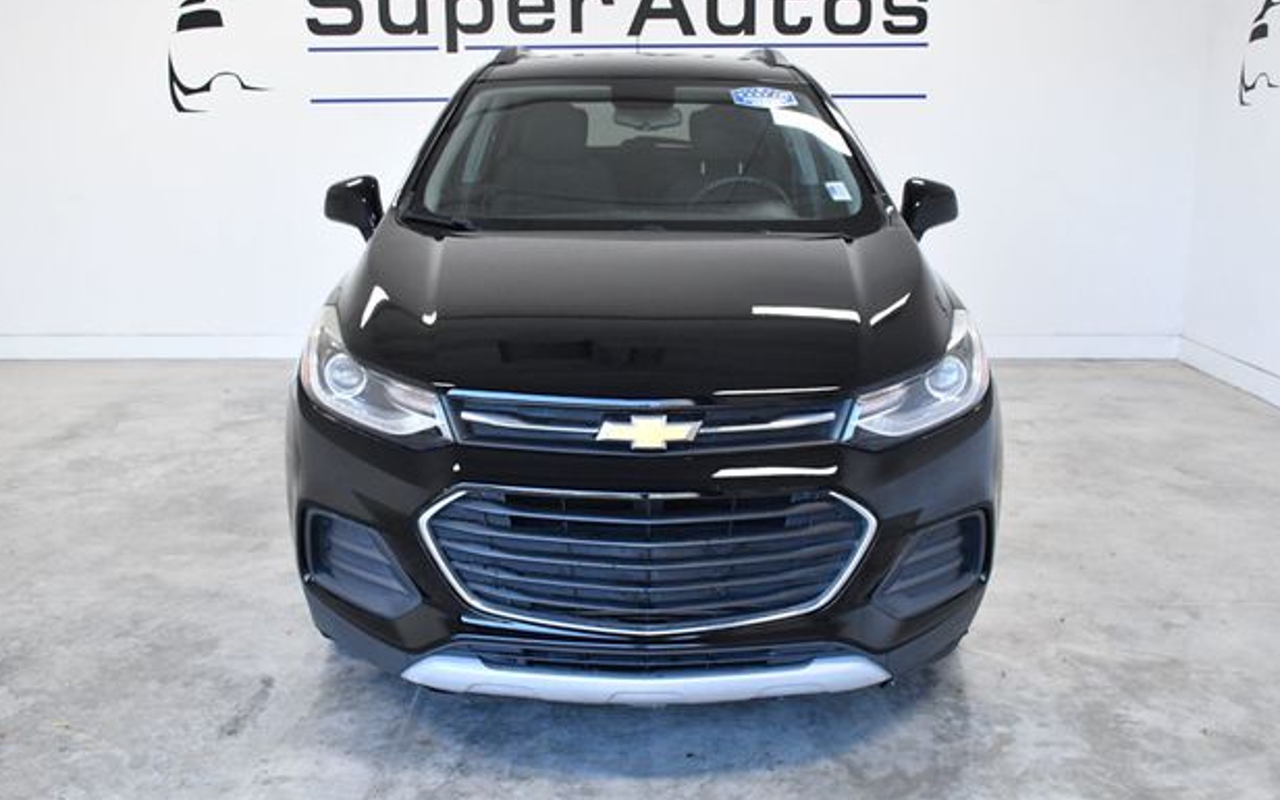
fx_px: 1256
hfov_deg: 54.0
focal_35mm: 36
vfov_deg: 35.3
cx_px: 650
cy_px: 364
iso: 2500
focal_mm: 23
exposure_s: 1/250
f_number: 8
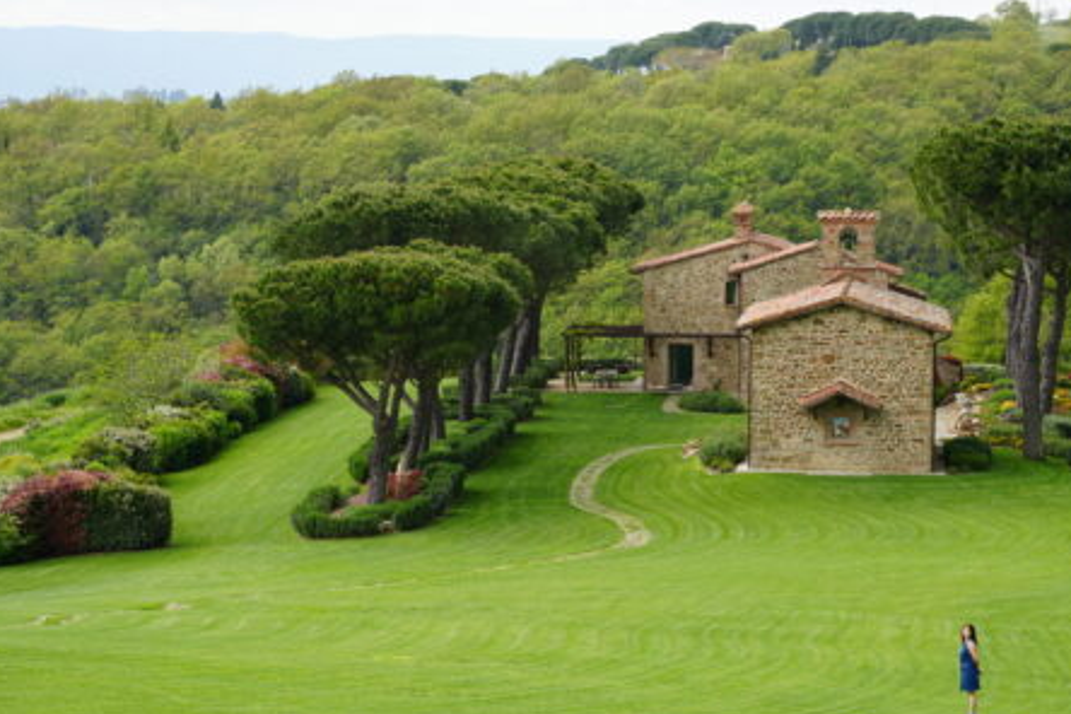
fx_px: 3867
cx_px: 625
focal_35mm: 130
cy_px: 385
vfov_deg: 10.5
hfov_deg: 15.8
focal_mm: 103
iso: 100
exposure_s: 1/160
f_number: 5
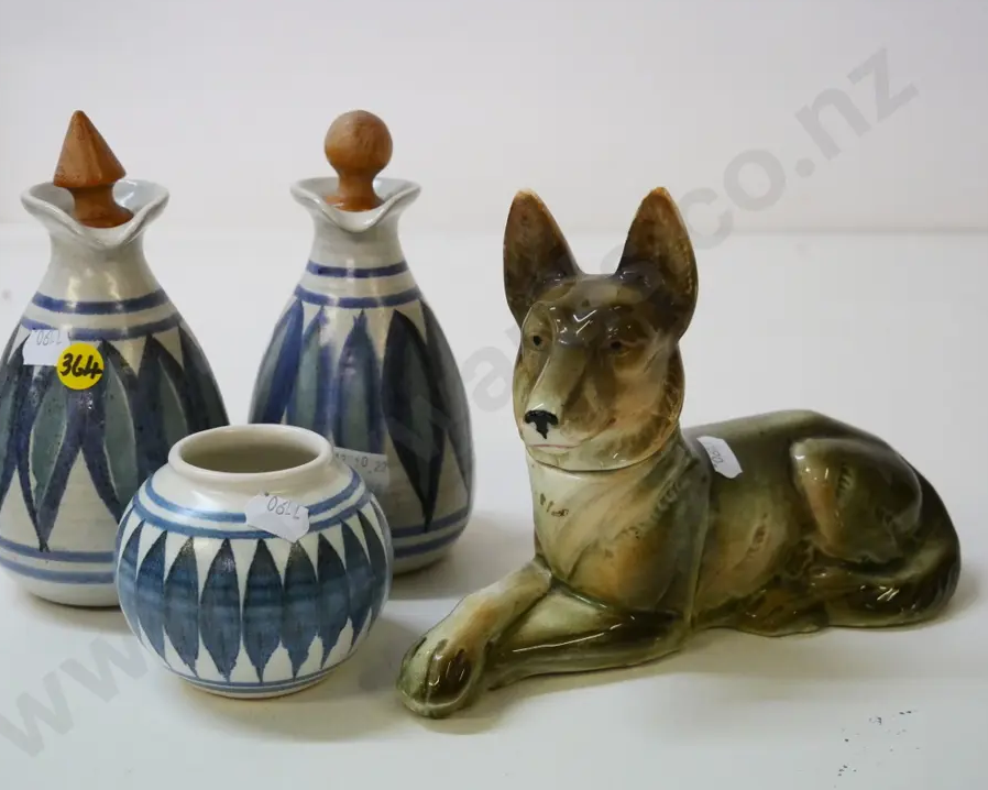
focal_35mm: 49
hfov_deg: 38.0
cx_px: 450
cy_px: 407
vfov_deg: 30.8
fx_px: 1432
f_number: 4.6
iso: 3200
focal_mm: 22
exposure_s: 1/320
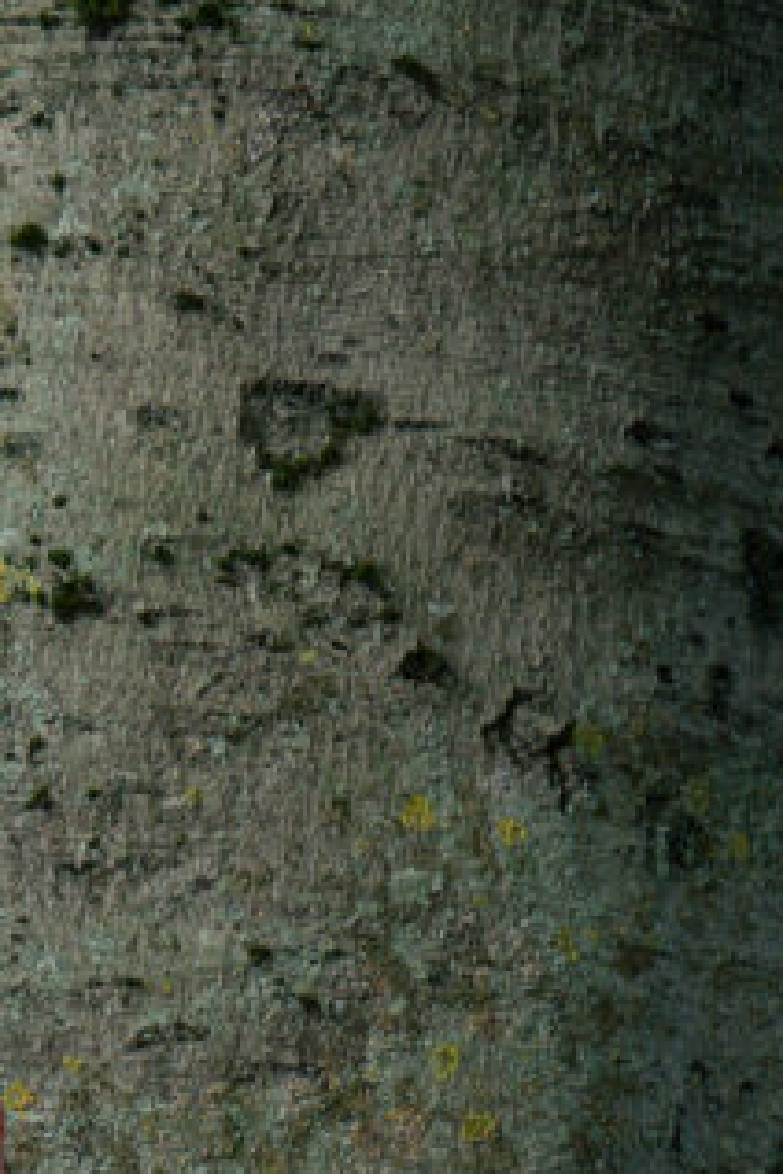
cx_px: -561
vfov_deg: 6.0
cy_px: 1384
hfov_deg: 4.0
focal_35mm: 340
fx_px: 11092
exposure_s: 1/200
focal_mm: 60
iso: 400
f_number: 4.5
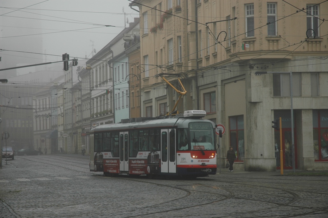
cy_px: 109
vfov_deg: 13.0
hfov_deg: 19.5
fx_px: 956
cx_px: 164
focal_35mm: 105
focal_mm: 70
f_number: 6.3
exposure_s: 1/160
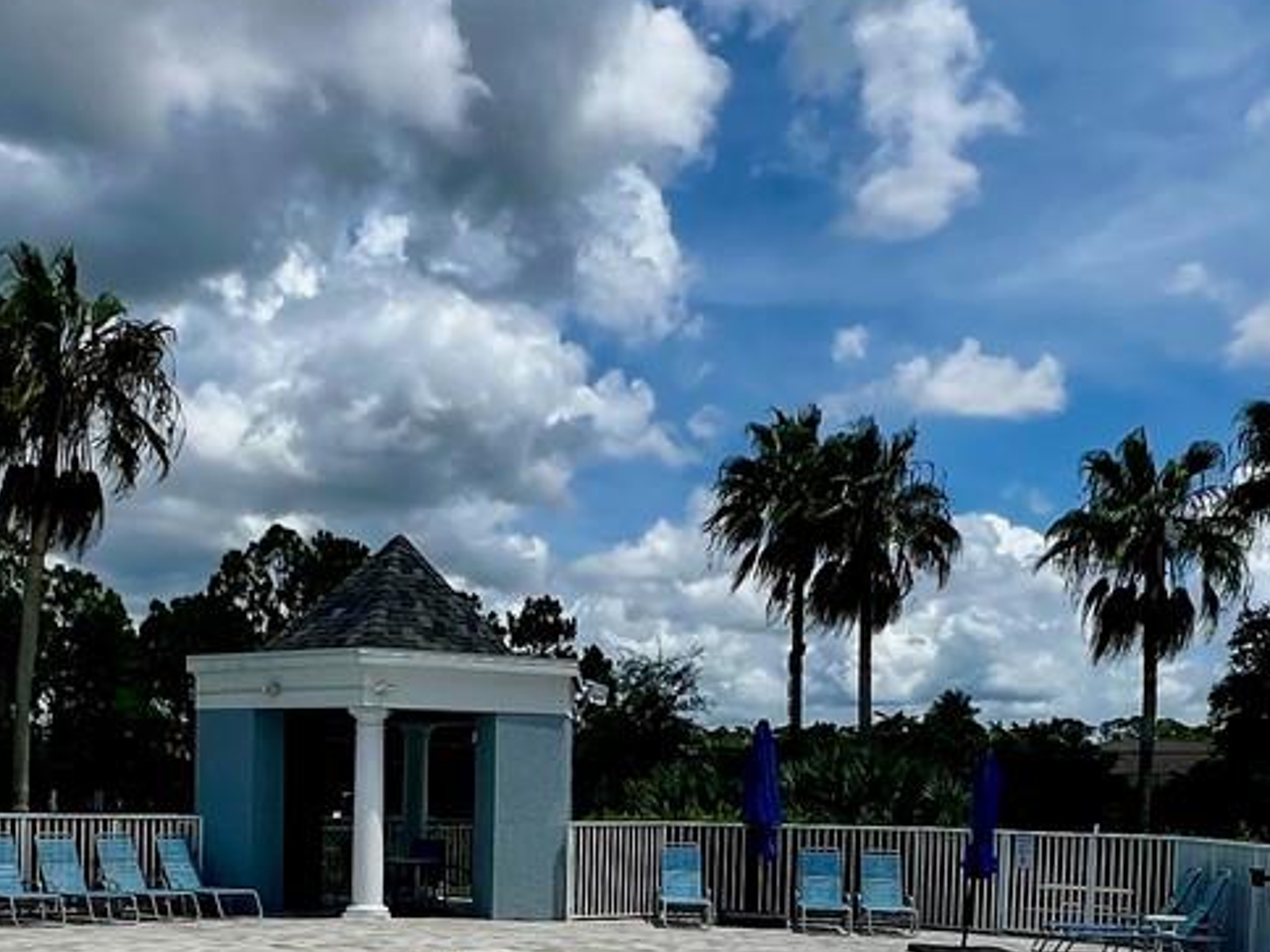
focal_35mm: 43
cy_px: 823
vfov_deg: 32.2
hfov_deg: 43.6
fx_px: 1578
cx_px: 493
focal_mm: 1.57
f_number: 1.8
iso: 32
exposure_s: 1/2950
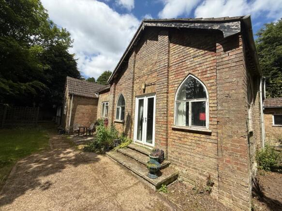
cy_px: 106
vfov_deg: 85.7
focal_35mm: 14
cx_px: 141
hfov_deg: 102.1
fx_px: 114
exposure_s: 1/2506
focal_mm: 2.22
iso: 50
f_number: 2.2
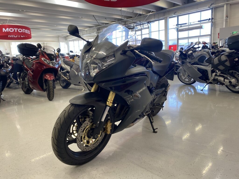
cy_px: 90
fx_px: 180
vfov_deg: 53.1
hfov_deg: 67.3
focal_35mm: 26
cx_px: 120
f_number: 1.8
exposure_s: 1/100
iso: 80
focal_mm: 4.25
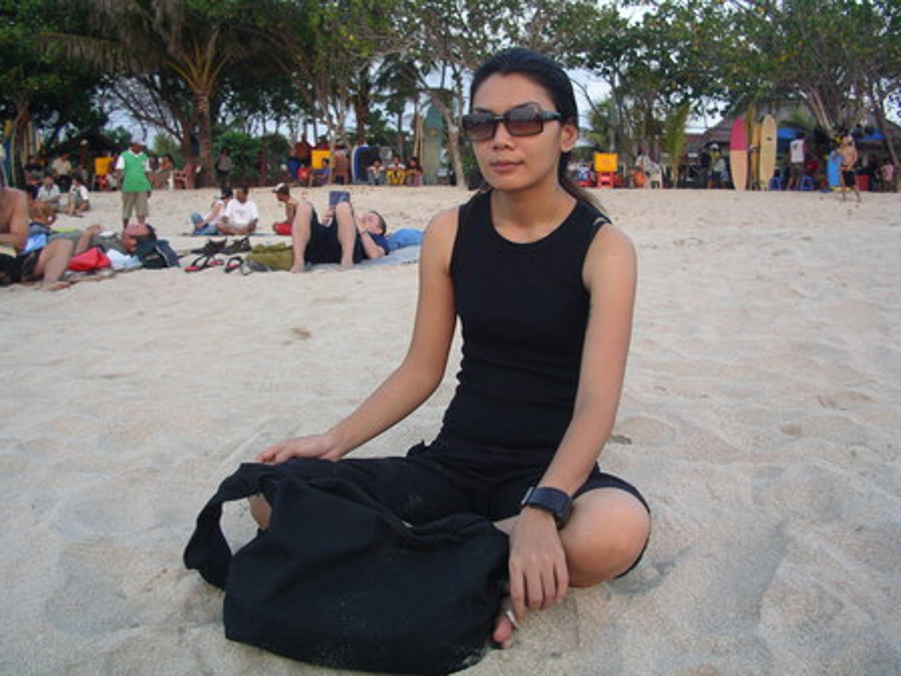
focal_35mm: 37
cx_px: 450
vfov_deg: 38.7
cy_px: 338
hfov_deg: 50.1
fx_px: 963
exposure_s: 1/80
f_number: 2.8
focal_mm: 5.7
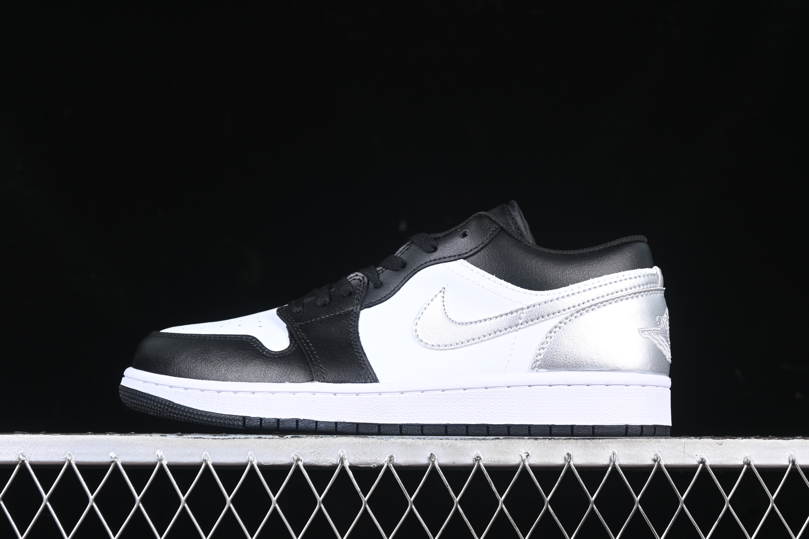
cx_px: 404
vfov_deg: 18.2
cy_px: 270
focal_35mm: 75
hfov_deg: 27.0
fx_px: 1685
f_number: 6.3
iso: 160
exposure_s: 1/60
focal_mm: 50
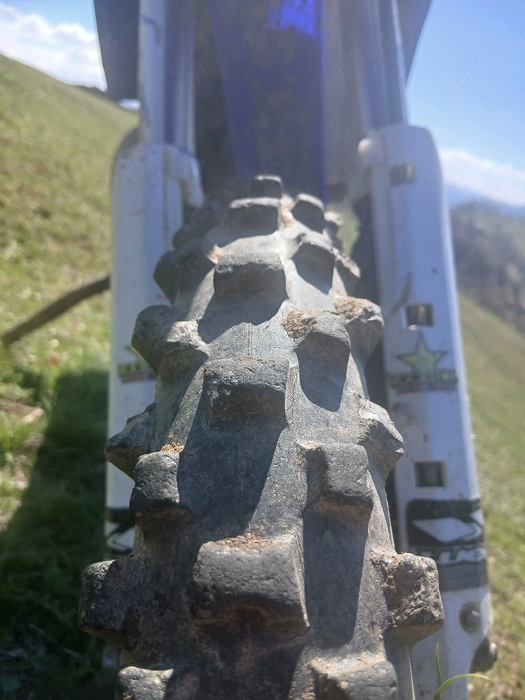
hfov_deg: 53.1
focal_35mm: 26
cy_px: 350
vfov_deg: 67.3
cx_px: 262
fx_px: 526
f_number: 1.8
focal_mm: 3.98
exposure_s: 1/323
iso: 20
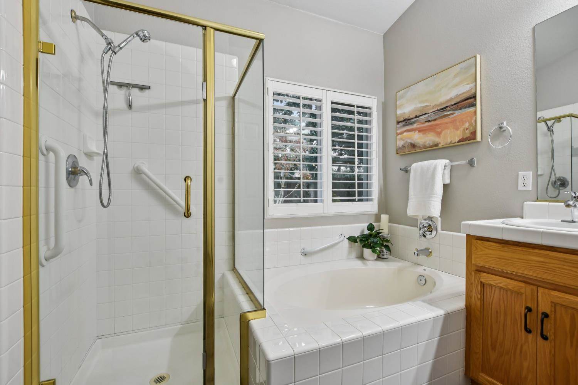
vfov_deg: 77.3
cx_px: 289
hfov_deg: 100.4
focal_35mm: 15
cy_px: 192
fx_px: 241
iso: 100
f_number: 8
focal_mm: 10
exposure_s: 1/8
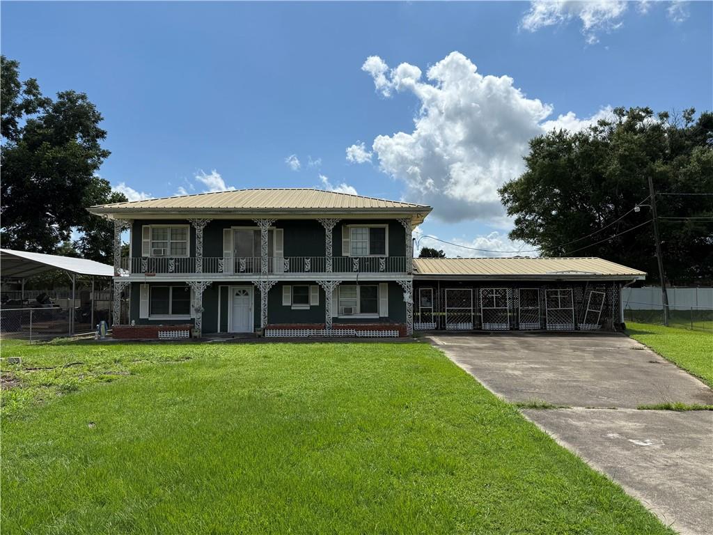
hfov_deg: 71.6
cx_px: 356
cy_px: 268
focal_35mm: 24
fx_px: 494
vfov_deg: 56.8
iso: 80
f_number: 1.78
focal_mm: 6.76
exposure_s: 1/7353
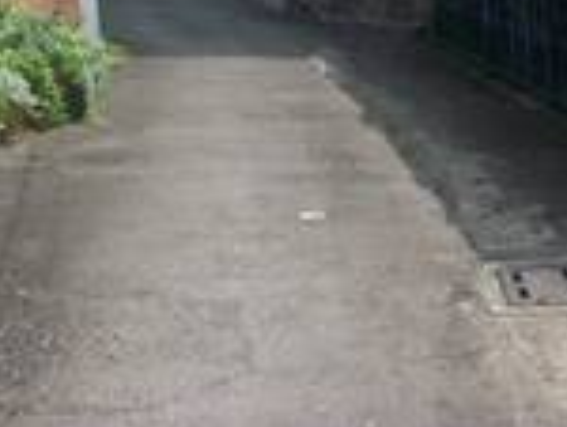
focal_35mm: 84
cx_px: 310
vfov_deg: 16.9
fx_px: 1378
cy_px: -72
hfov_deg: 23.2
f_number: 3.1
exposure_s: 1/800
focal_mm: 6.3
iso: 80
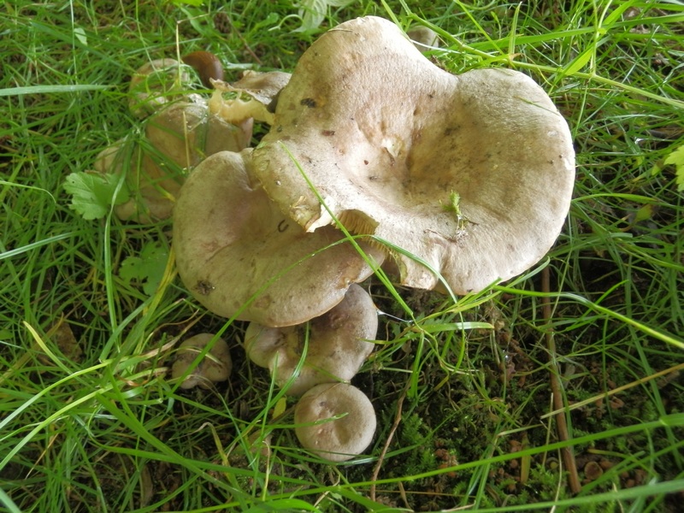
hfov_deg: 50.1
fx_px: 731
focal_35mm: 37
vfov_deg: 38.7
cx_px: 342
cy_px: 256
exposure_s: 1/20
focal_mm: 6.7
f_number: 3.9
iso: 200
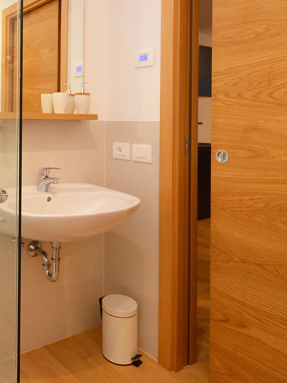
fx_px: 343
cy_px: 132
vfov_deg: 57.3
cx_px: 15
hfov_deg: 40.9
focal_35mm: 31
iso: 900
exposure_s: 1/60
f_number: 4
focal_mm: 10
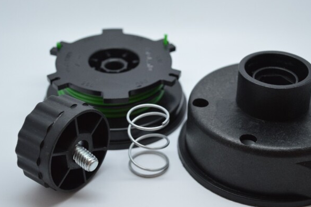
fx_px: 630
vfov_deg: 18.6
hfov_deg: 27.7
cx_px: 183
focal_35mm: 73
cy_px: 120
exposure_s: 1/60
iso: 400
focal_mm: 40
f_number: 5
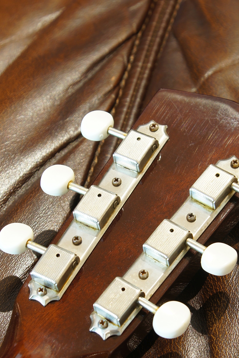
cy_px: 226
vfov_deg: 17.5
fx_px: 1165
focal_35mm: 117
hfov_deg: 11.7
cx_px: 148
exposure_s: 1/2.5
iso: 100
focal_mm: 50
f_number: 7.1
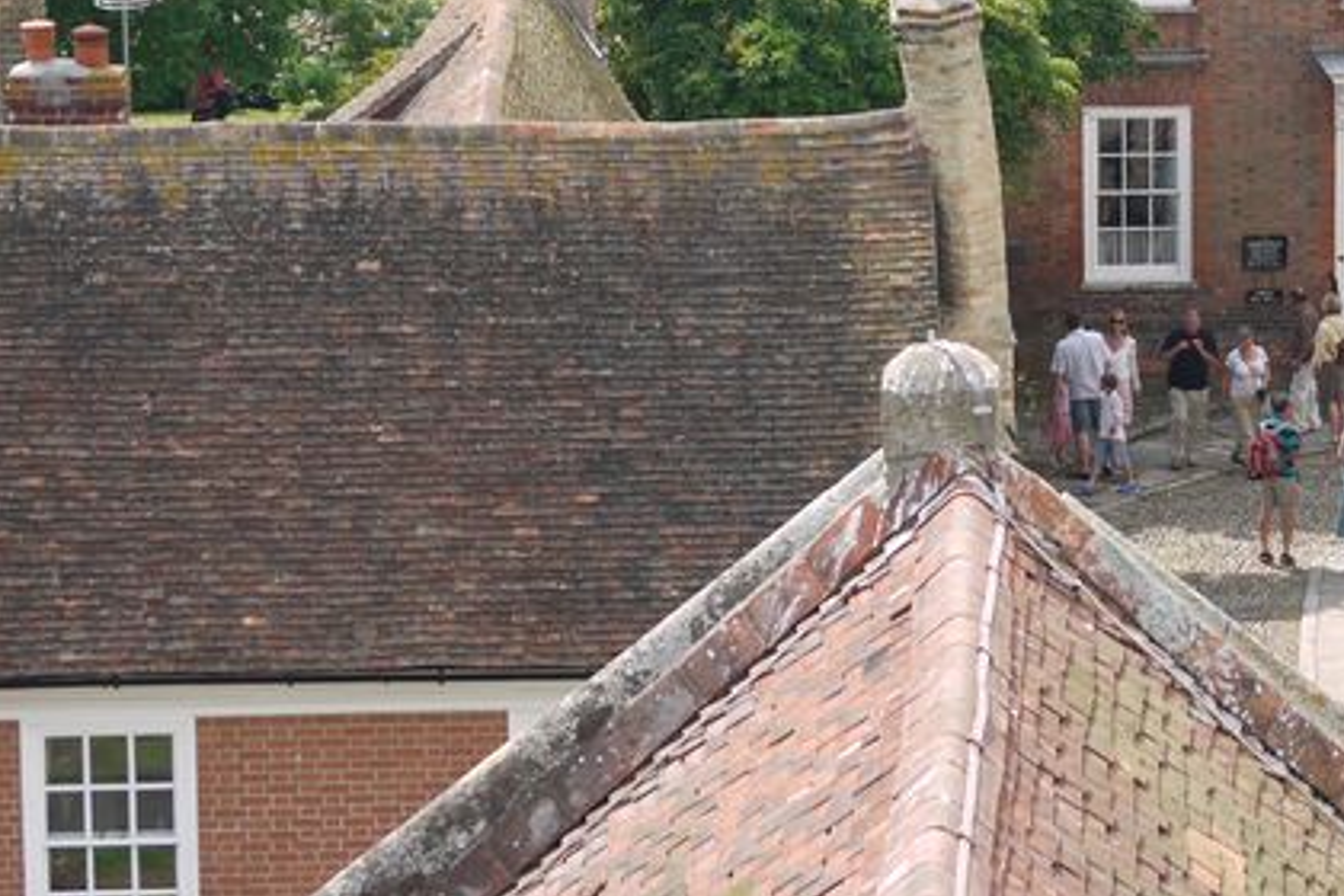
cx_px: 1171
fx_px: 8511
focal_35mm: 228
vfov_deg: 6.0
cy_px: 339
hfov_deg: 9.0
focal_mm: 45
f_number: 5.6
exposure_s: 1/320
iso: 100
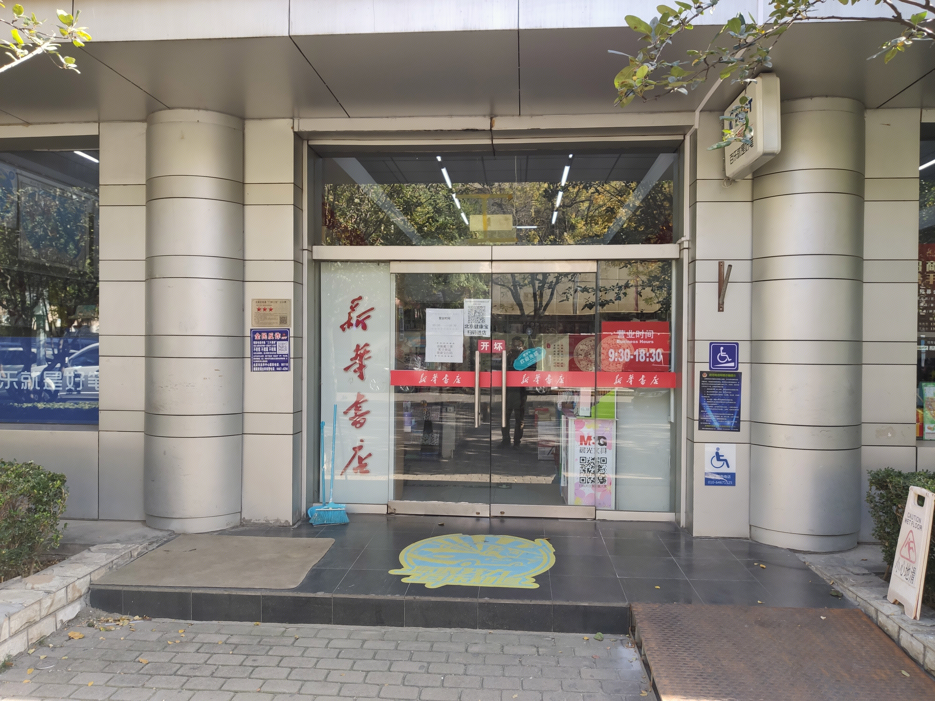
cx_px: 468
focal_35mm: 26
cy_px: 350
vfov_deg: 53.1
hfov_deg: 67.3
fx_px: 702
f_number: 1.75
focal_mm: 4.75
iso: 126
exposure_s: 1/100
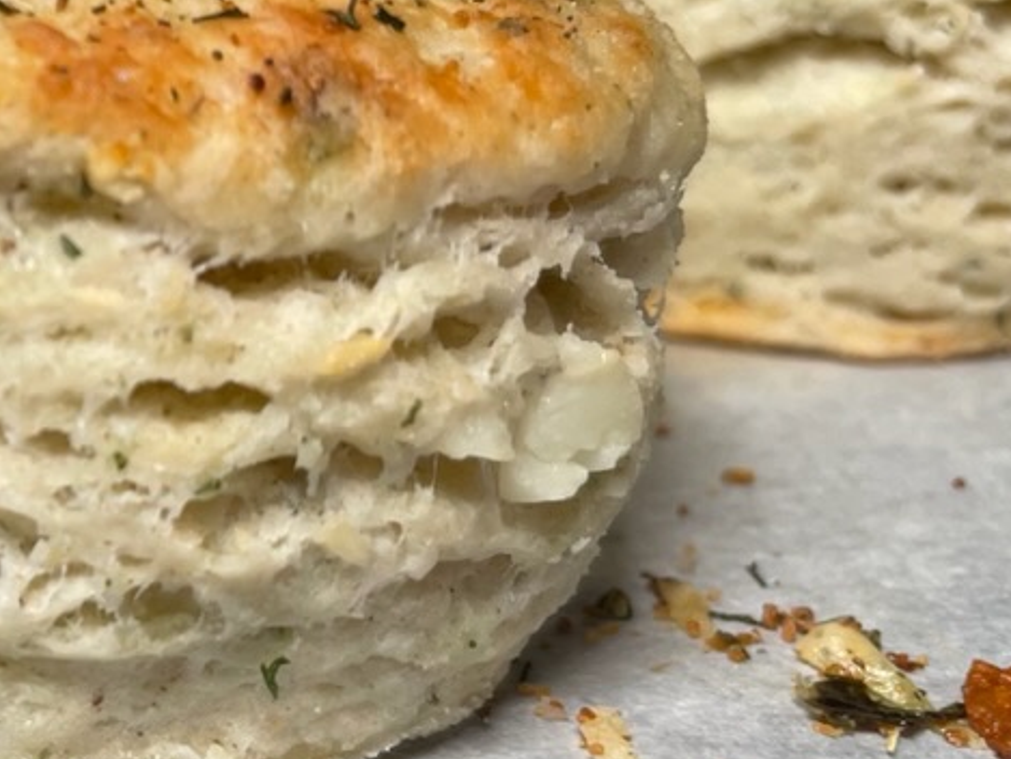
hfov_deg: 23.7
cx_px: -347
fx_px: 2074
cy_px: 341
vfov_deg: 20.7
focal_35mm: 71
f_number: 1.6
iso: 32
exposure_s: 1/121
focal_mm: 4.2
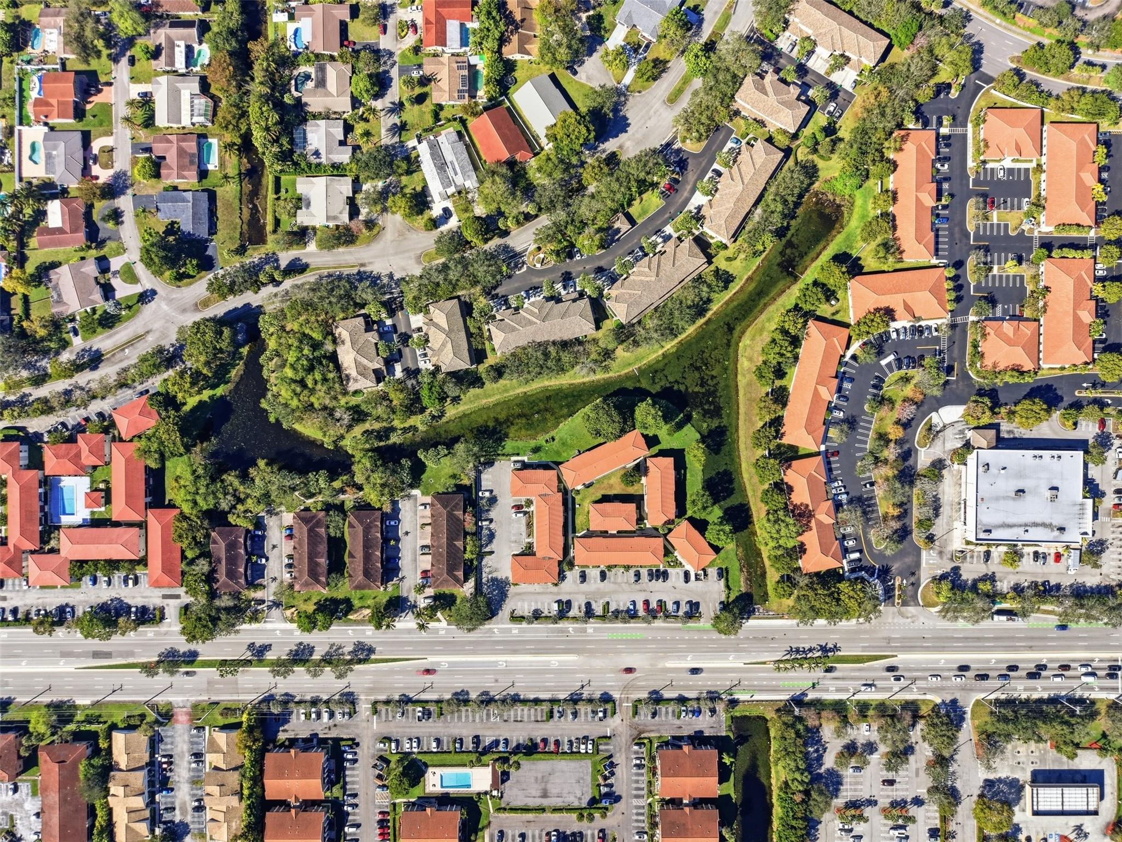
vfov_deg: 56.8
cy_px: 421
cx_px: 561
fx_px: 778
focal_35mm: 24
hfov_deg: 71.6
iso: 100
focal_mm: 8.7
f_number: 1.8
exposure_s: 1/3200
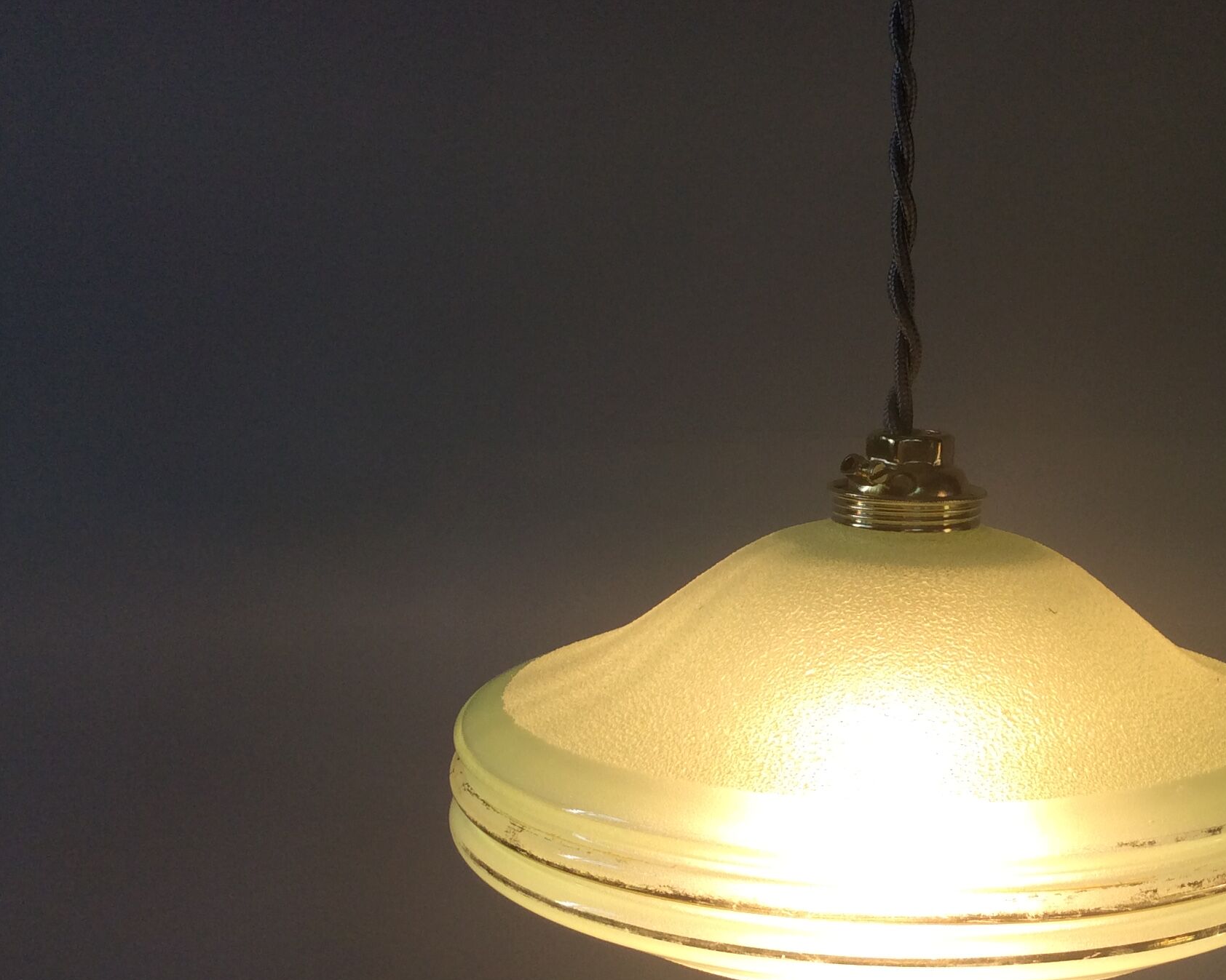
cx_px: 885
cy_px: 587
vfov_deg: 31.4
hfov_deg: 38.0
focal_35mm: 48
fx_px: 1742
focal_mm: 3.3
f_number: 2.4
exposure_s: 1/204
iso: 32
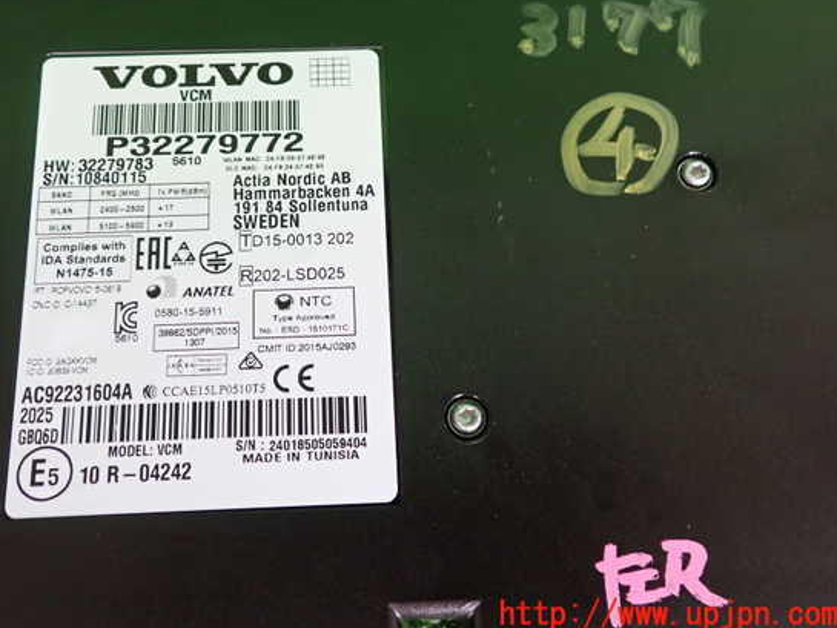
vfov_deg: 42.9
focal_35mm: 33
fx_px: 798
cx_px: 385
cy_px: 289
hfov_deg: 55.3
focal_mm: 5.4
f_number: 2.3
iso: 640
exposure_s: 1/30
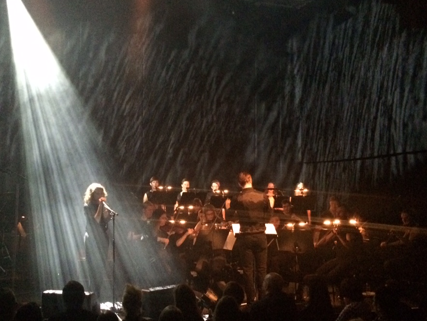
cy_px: 153
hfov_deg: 44.6
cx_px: 170
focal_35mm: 42
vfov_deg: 34.3
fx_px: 518
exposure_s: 1/15
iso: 800
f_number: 2.2
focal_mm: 4.15
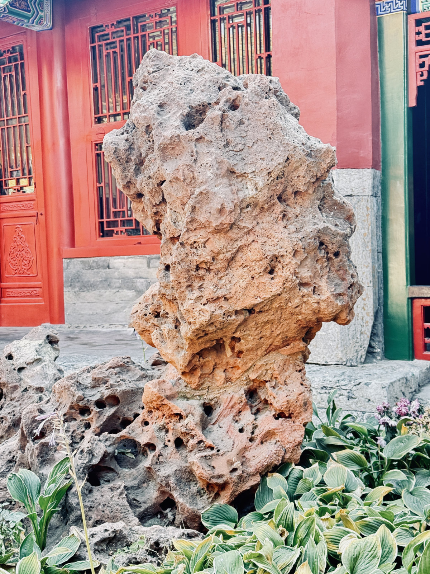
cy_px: 287
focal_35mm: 48
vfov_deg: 39.7
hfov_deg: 30.3
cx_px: 215
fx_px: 795
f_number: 1.8
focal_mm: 6.8
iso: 160
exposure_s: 1/147
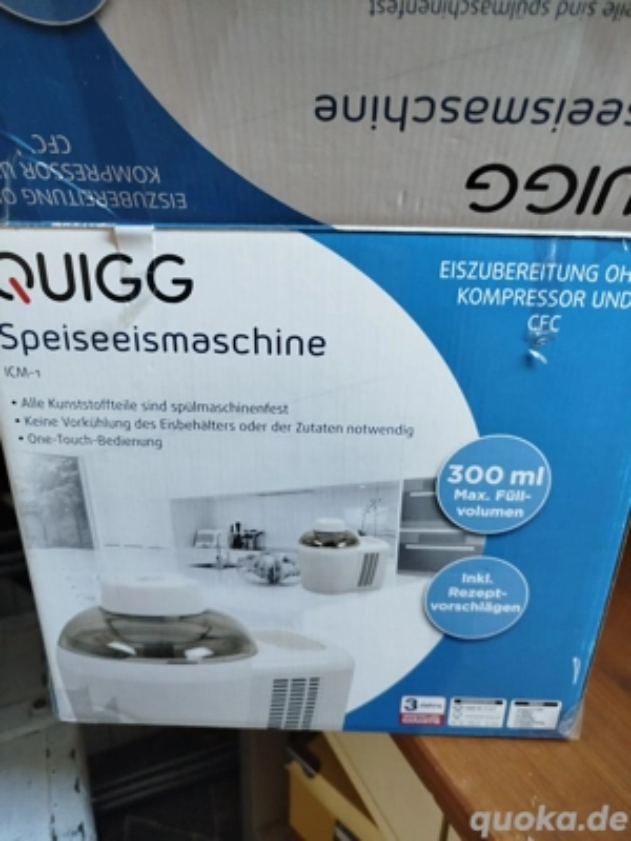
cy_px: 420
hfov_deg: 56.8
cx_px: 316
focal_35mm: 24
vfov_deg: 71.6
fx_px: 583
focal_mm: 5.31
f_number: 1.7
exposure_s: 1/33
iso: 500
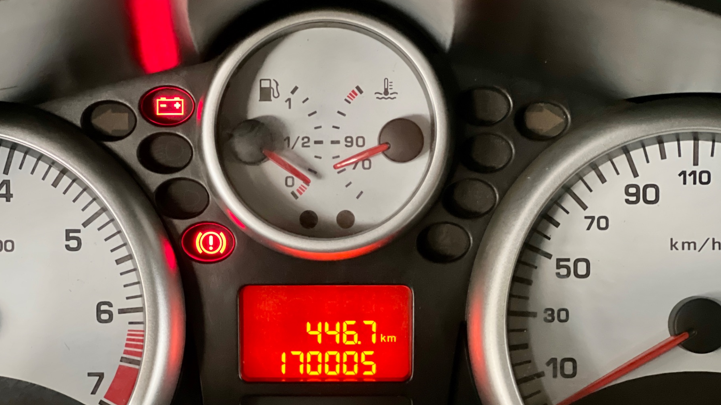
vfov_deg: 13.4
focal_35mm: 90
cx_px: 340
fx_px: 1721
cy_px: 249
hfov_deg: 23.7
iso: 800
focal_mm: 9
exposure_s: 1/15
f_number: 2.8
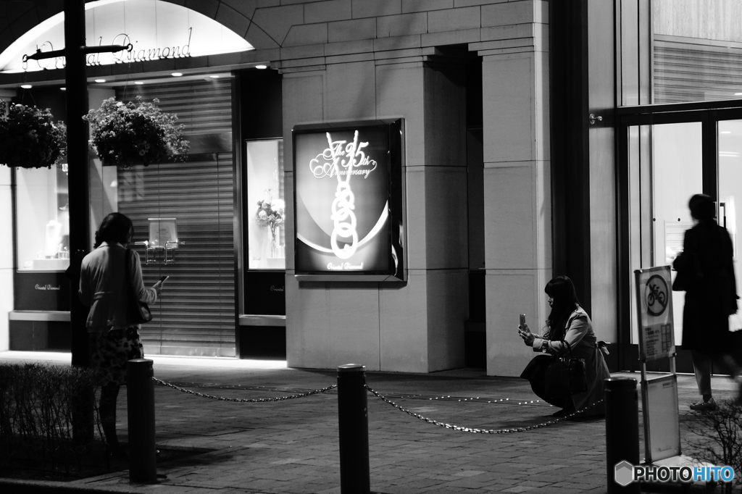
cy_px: 247
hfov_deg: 19.5
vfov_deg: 13.0
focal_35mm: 105
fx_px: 2163
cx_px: 371
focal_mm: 70
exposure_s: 1/30
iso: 800
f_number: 2.8
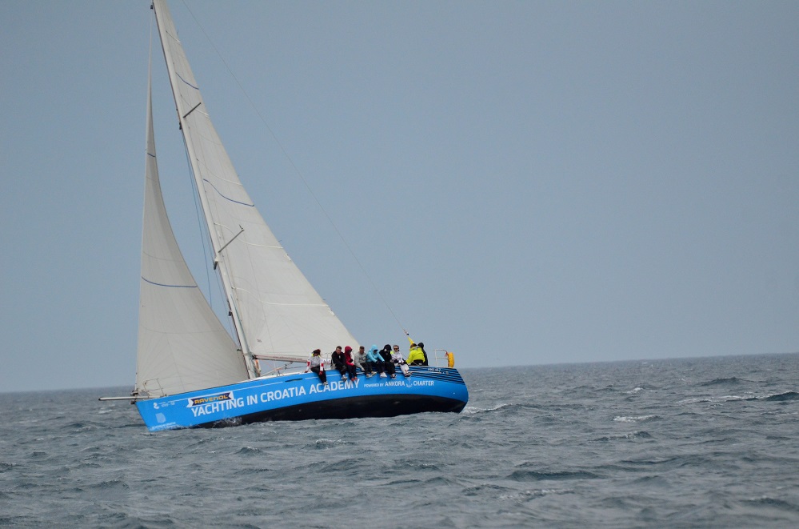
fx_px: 9299
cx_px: 400
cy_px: 264
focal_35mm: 420
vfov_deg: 3.3
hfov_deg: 4.9
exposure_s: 1/8000
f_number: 5.6
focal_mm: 280
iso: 1400
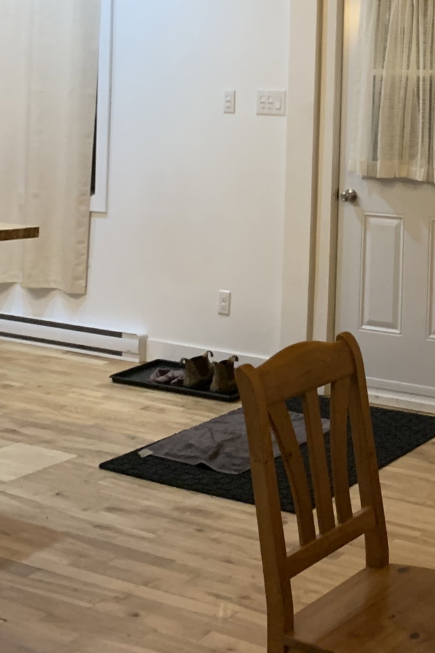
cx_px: 460
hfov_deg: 21.6
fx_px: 1087
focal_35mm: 60
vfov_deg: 32.1
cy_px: 93
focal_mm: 4.25
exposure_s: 1/40
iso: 320
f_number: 1.8
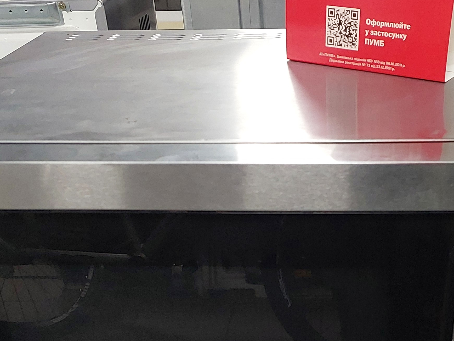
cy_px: 364
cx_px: 313
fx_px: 695
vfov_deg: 25.7
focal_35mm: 53
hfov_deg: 35.7
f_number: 1.8
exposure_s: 1/50
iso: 400
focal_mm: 5.06
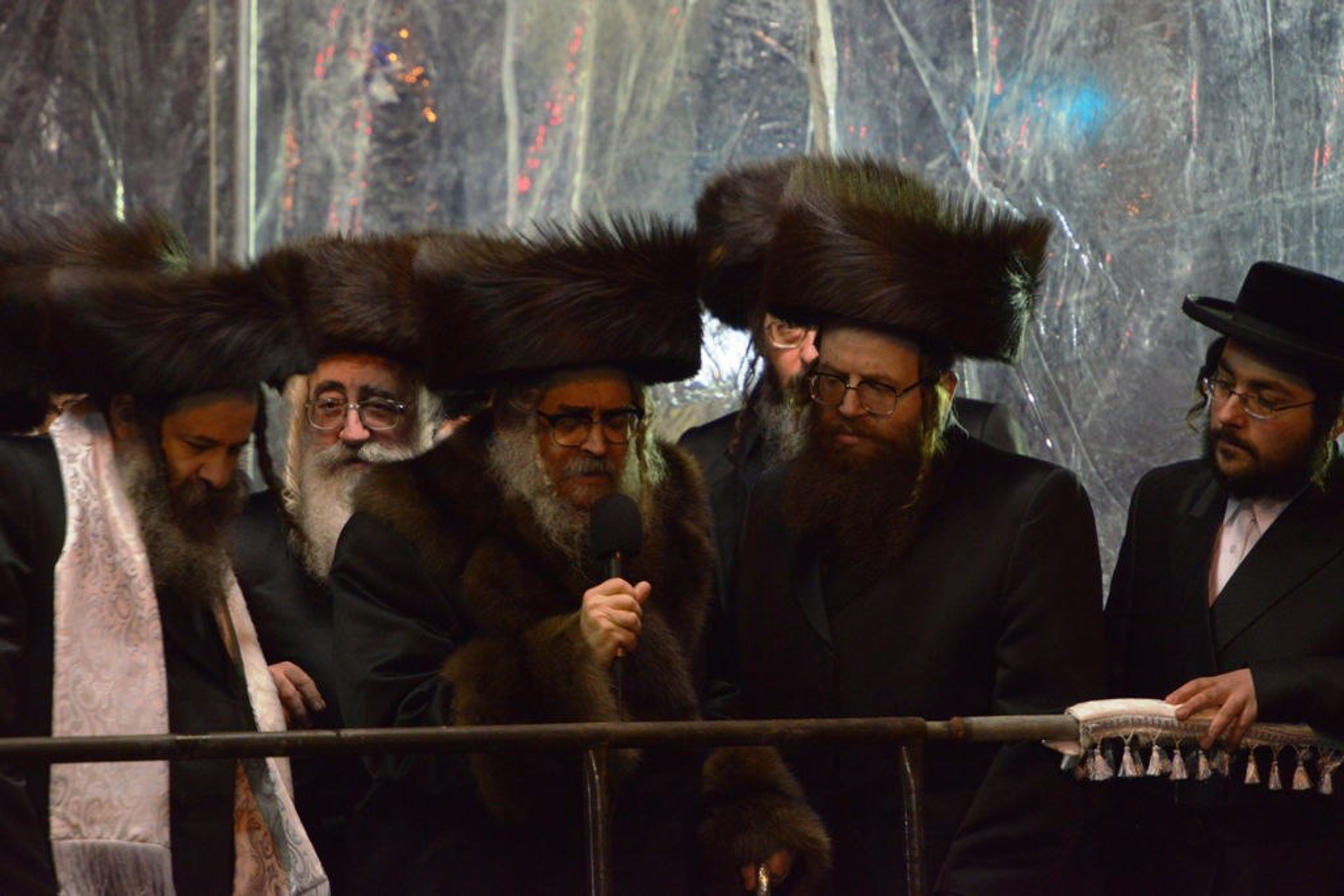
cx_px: 672
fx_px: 13441
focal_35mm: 360
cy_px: 448
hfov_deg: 5.7
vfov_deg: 3.8
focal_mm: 360
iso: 3200
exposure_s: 1/100
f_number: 5.6
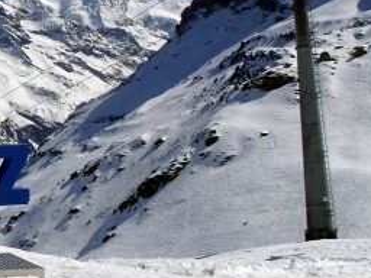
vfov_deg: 15.4
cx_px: -283
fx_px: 1029
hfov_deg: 17.1
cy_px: 133
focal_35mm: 96
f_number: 4.5
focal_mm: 4.1
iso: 80
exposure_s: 1/2000
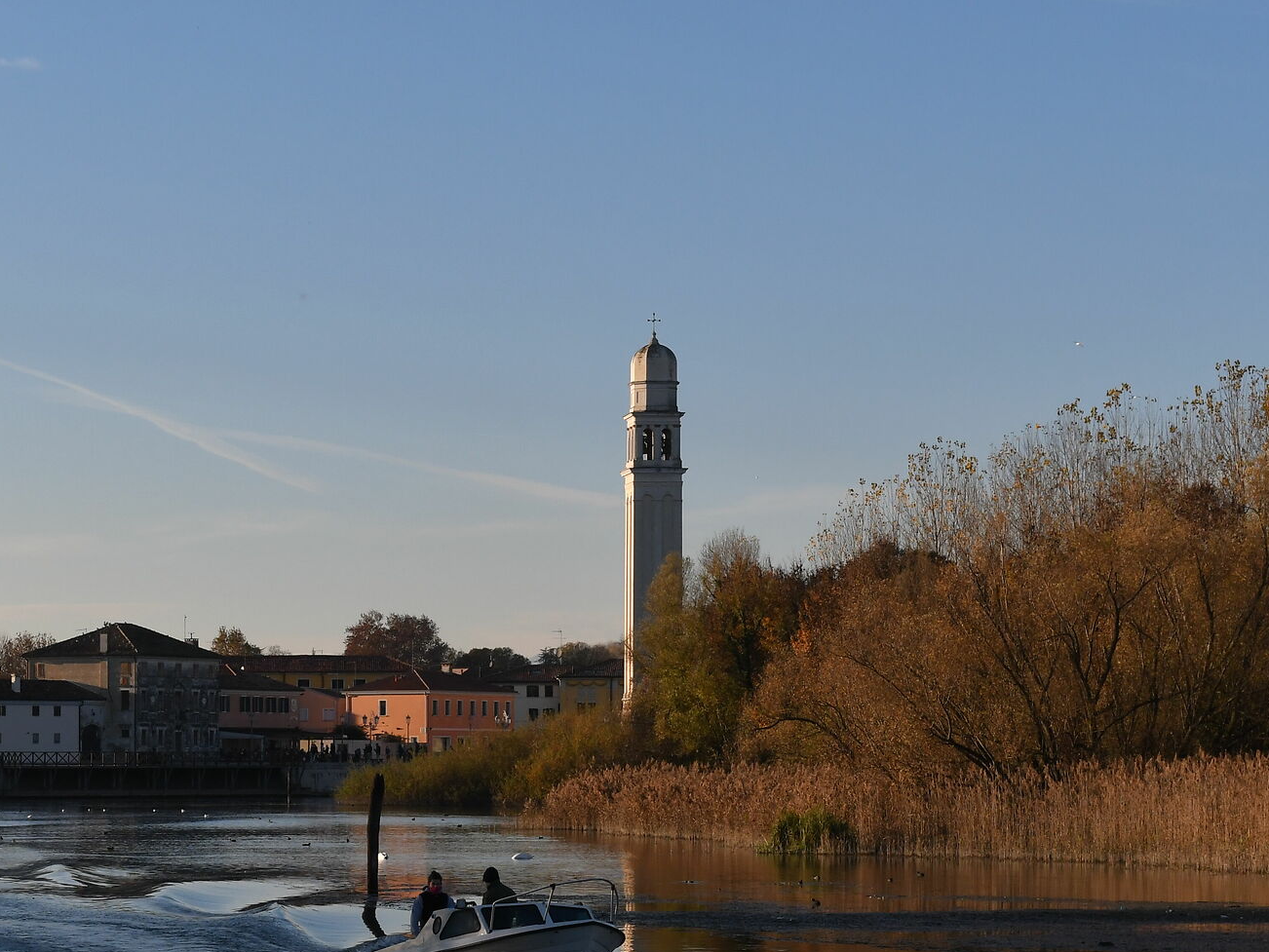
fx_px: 3703
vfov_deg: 14.6
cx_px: 308
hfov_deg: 19.3
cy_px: 771
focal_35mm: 101
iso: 400
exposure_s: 1/1250
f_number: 8
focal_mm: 38
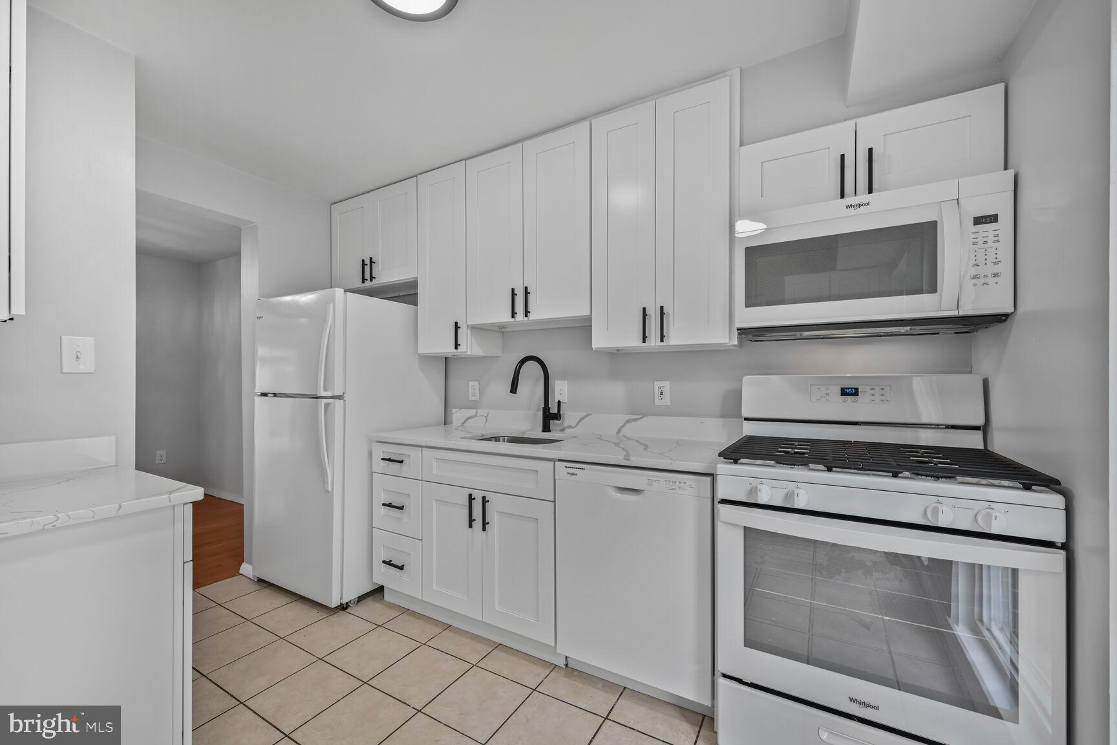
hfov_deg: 104.3
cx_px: 558
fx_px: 434
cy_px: 372
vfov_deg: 81.2
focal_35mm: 14
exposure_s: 1/4
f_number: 9
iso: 200
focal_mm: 14
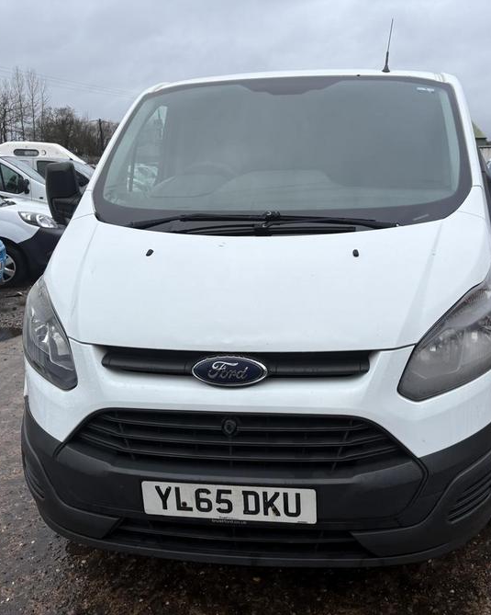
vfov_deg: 52.9
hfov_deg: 43.1
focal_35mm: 34
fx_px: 618
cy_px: 308
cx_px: 295
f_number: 1.6
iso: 50
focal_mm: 5.96
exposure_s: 1/1117
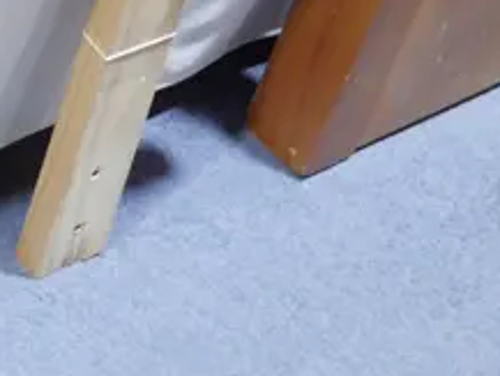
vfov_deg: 10.5
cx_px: -279
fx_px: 1908
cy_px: -340
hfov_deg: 13.9
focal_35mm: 132
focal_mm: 14
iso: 640
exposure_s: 1/60
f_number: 3.5
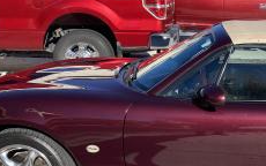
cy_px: 107
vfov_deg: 20.0
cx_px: 226
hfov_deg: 30.5
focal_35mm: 65
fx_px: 471
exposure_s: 1/1845
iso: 20
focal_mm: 3.99
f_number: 1.8
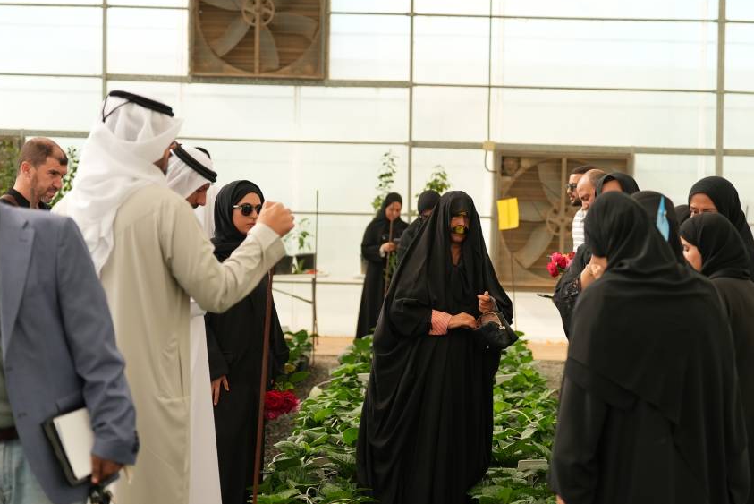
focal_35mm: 83
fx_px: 1739
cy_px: 286
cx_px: 436
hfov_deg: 24.4
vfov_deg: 16.5
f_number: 3.2
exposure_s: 1/1250
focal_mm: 70
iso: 400
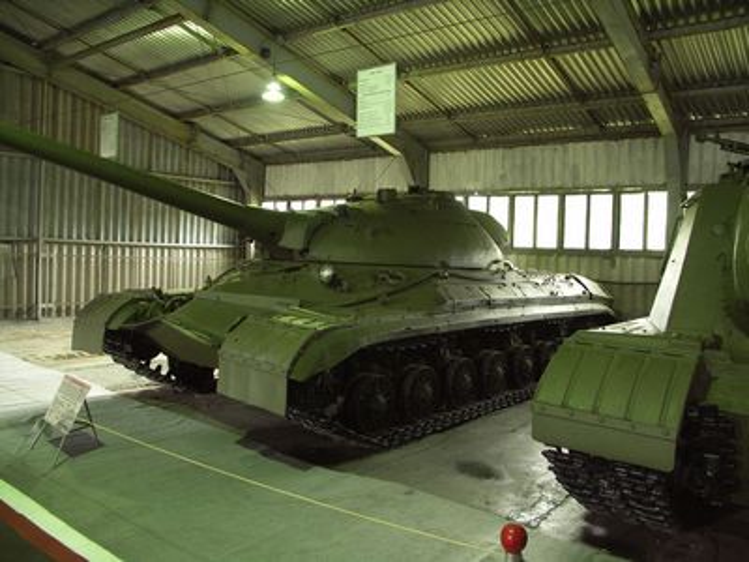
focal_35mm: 28
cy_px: 281
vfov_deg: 49.7
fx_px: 606
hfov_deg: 63.4
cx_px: 374
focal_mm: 7.2
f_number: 2.8
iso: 200
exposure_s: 1/4
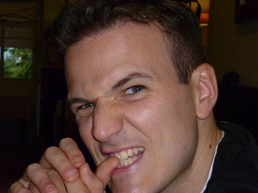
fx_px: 656
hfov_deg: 22.3
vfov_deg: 16.8
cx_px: 129
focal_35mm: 88
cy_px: 96
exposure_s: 1/100
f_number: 5.1
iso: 400
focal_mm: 15.7
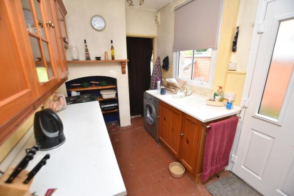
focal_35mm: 15
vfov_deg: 77.4
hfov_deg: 100.4
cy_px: 98
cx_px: 147
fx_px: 123
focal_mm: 10
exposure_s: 1/15
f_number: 3.5
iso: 110
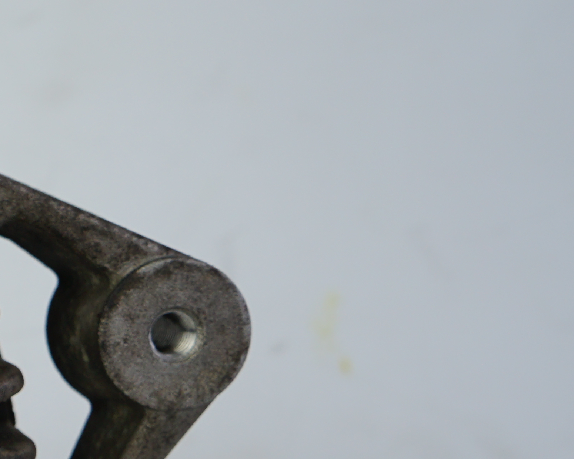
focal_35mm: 109
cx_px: -387
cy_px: 526
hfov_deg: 15.6
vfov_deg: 13.8
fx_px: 1852
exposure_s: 1/160
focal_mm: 30
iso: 200
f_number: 8
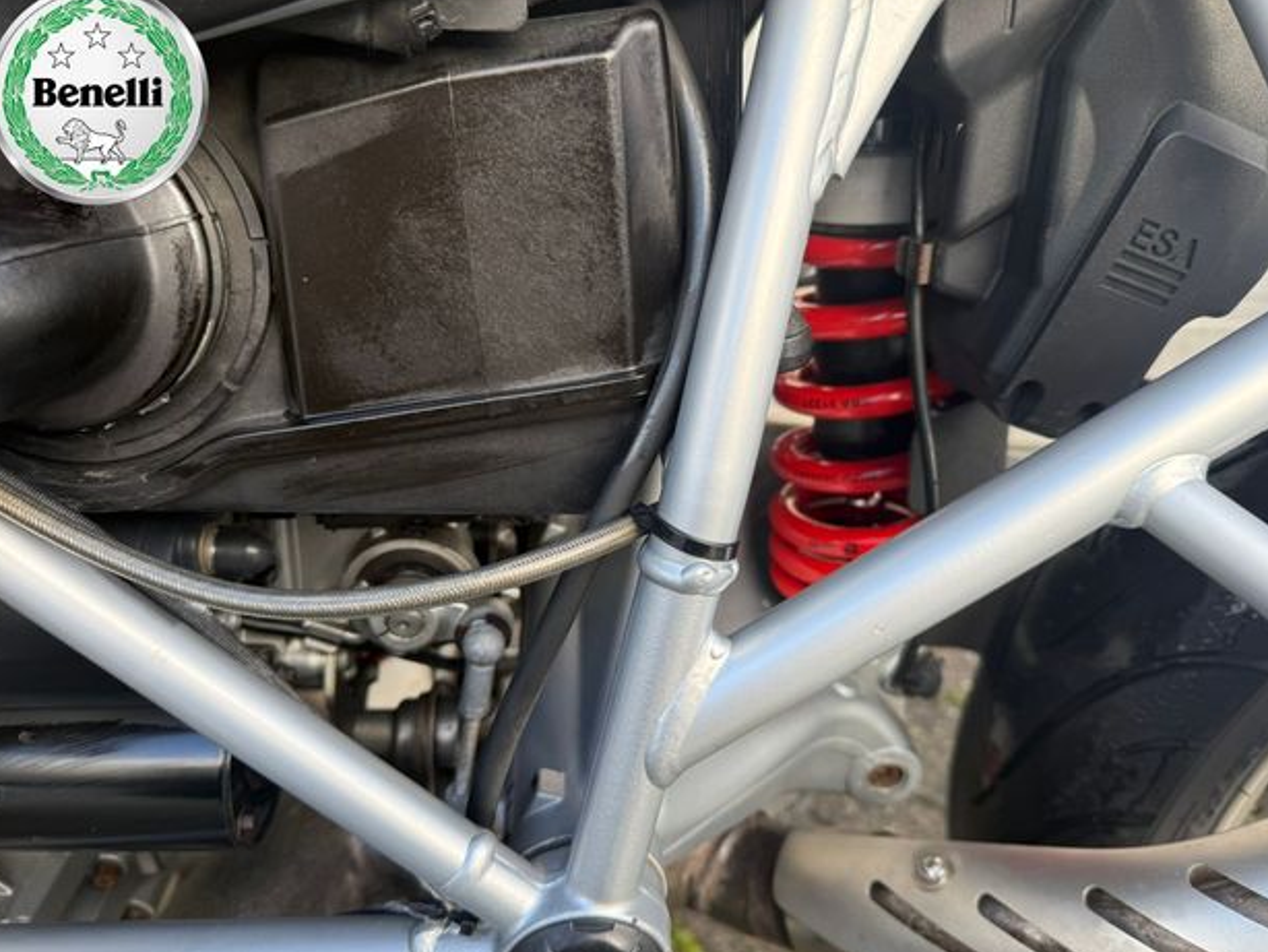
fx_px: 916
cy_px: 471
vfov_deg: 54.9
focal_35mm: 25
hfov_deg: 69.4
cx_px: 646
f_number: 1.78
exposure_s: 1/260
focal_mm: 6.76
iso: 100
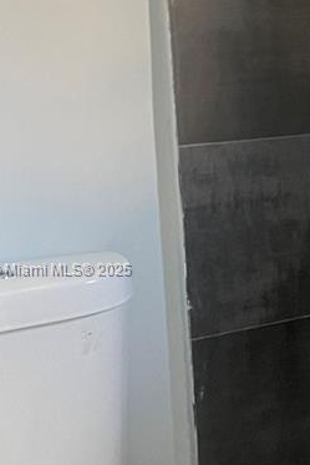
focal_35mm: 87
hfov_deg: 14.7
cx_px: 463
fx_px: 1123
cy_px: 271
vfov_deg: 23.3
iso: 640
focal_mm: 4.2
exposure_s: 1/30
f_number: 1.6
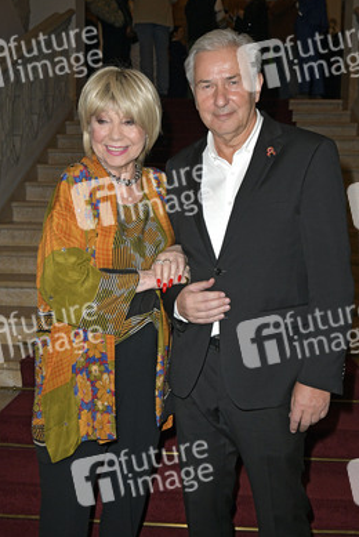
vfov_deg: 49.5
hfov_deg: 34.3
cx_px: 182
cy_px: 266
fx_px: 582
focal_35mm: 39
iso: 1600
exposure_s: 1/250
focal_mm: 38
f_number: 7.1
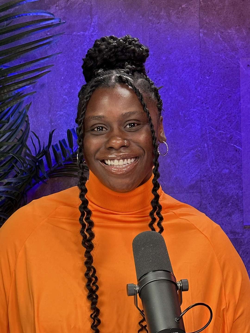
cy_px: 166
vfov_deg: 39.7
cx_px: 125
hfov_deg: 30.3
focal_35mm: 48
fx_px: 462
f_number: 1.78
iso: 250
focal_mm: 6.86
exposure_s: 1/48
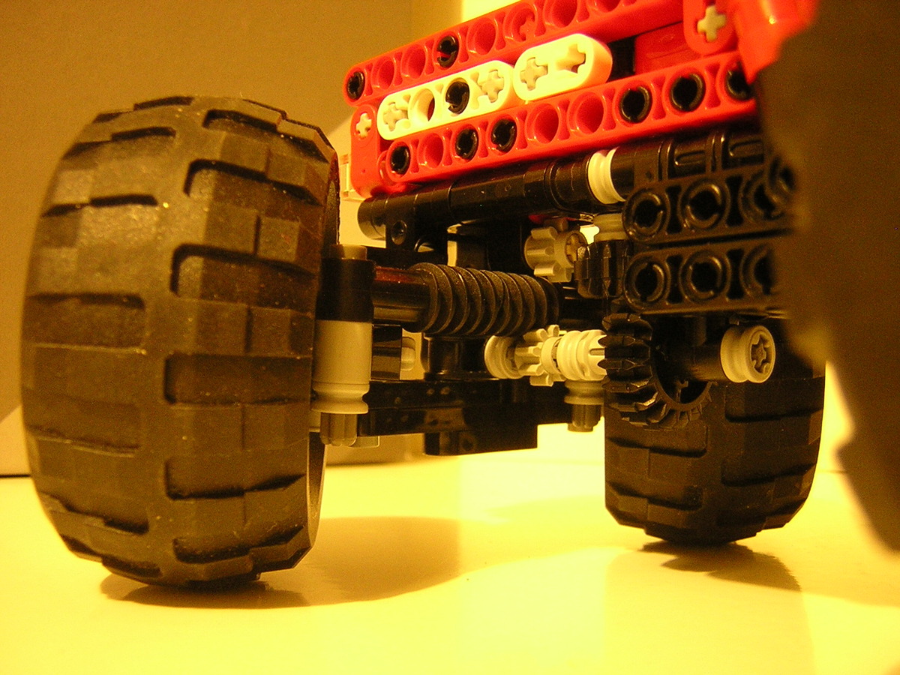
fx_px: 936
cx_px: 450
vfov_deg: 39.7
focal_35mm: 36
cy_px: 338
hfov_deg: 51.4
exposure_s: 1/2.1
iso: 400
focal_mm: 4.7
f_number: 2.6
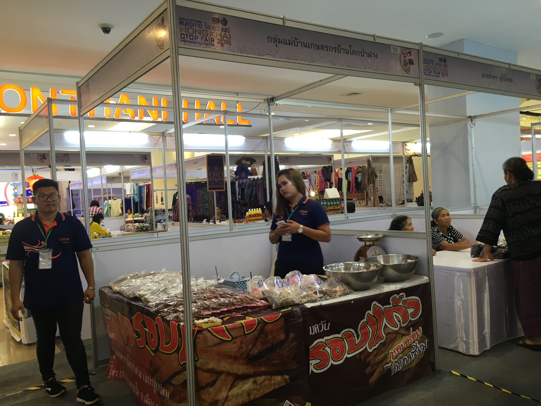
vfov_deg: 48.2
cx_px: 270
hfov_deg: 61.7
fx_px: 453
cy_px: 203
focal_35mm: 29
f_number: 2.2
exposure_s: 1/33
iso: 100
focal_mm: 4.15
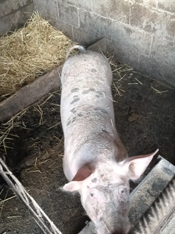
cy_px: 136
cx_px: 76
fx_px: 229
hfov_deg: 41.7
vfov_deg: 53.7
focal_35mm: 34
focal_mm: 3.98
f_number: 1.8
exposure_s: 1/100
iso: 1250
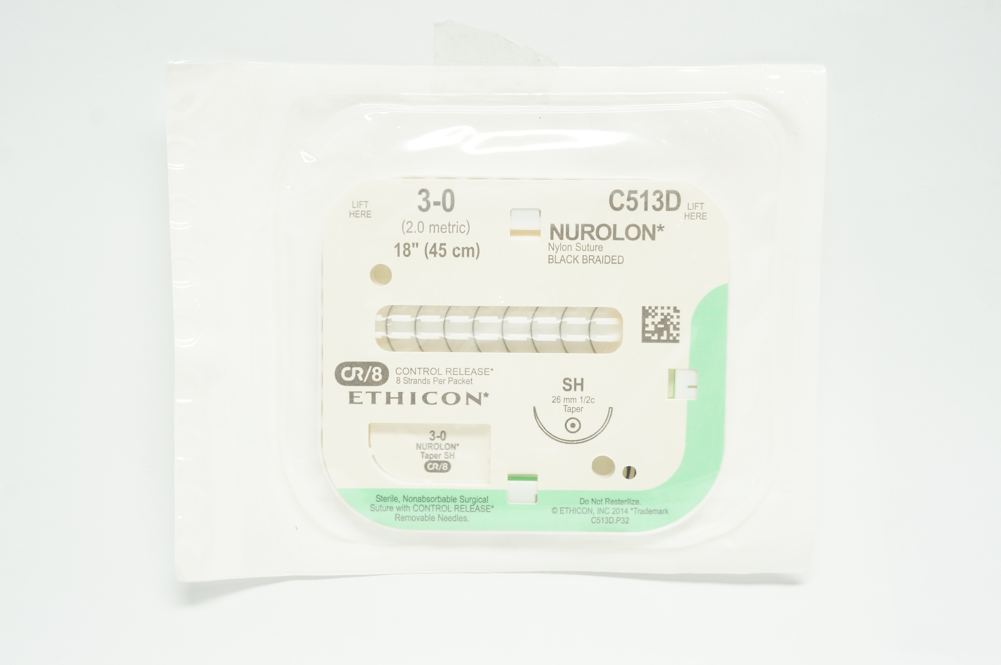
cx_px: 500
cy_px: 332
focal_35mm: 44
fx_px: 1208
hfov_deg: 45.0
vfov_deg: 30.8
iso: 400
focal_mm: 29
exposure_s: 1/20
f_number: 9
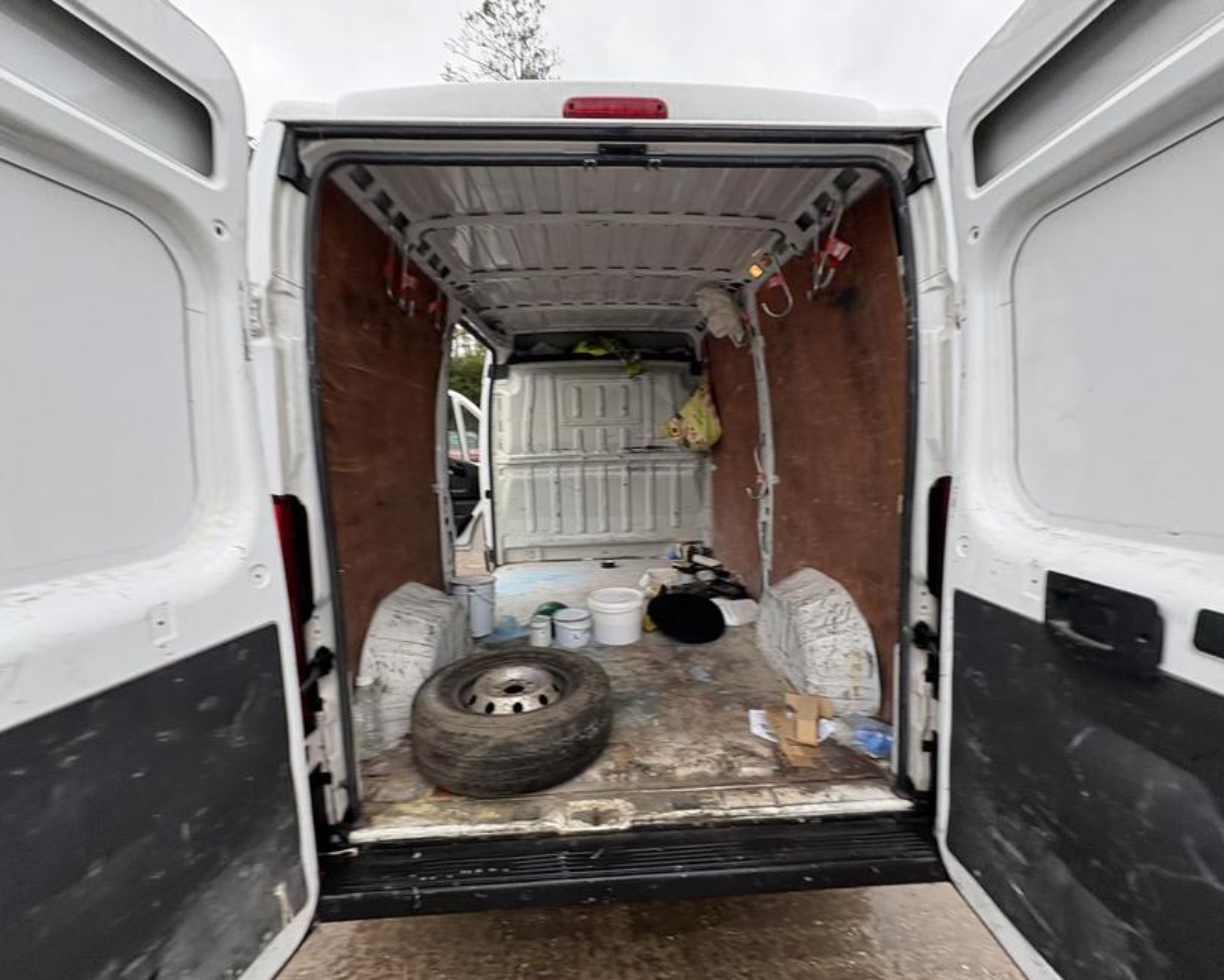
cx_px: 620
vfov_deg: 84.0
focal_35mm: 15
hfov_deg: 96.8
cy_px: 482
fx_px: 543
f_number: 2.2
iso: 125
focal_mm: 2.22
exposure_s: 1/99
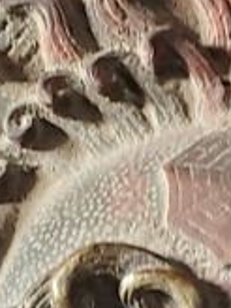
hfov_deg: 8.6
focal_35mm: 171
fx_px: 1521
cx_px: 242
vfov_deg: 11.1
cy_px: 483
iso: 500
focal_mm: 4.3
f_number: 2.4
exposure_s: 1/39
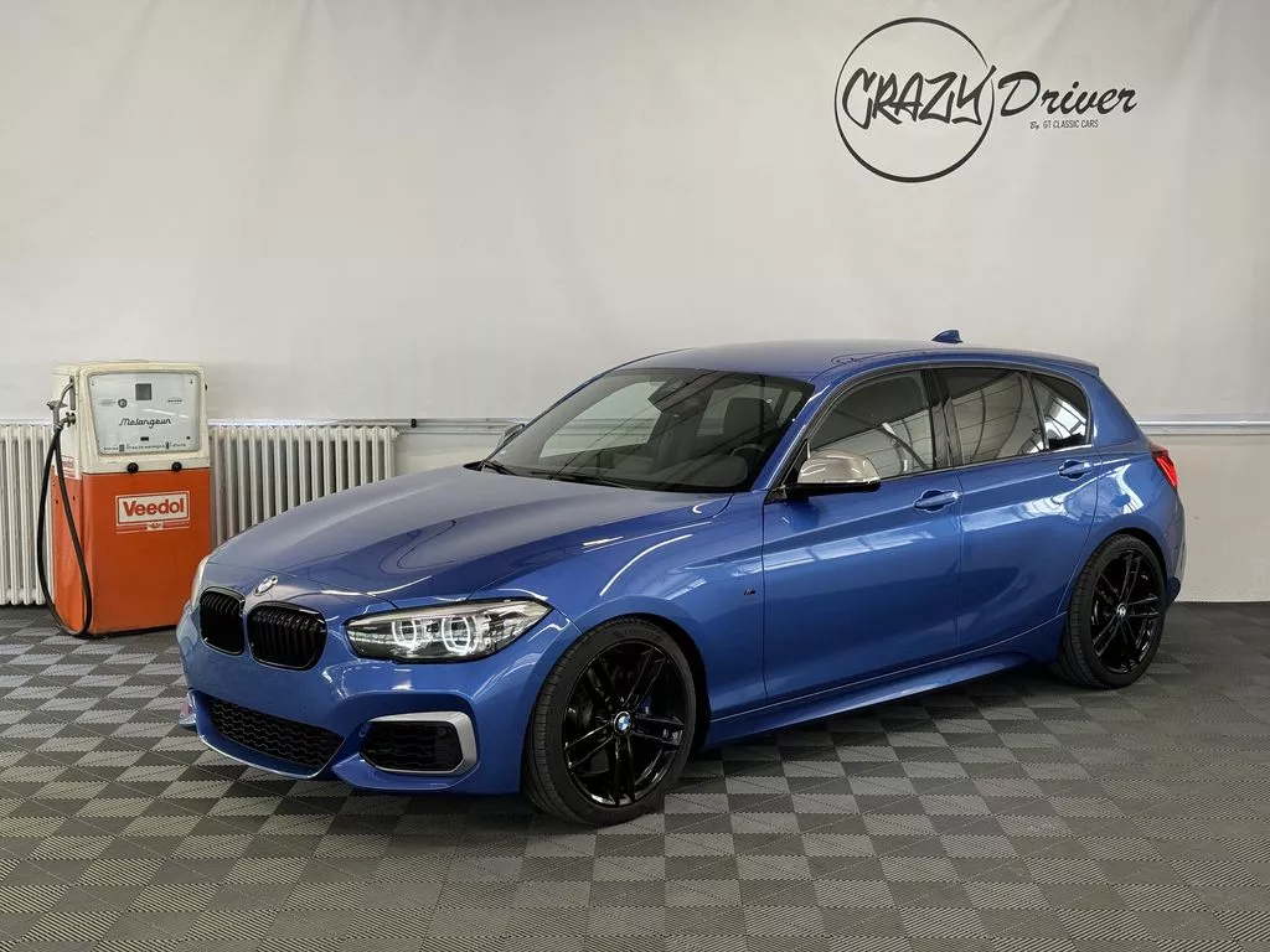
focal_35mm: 48
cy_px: 476
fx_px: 1761
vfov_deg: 30.3
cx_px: 635
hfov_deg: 39.7
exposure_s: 1/83
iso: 80
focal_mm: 6.76
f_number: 1.78
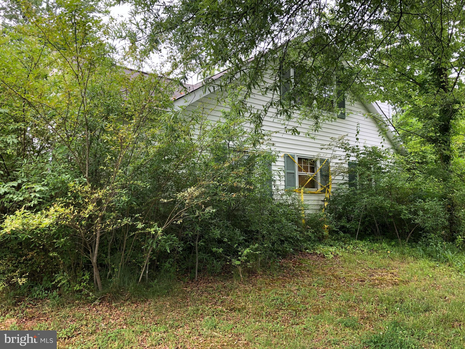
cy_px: 174
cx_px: 232
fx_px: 376
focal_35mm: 28
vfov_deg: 49.7
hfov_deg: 63.4
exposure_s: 1/180
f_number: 1.8
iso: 20
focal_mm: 3.99
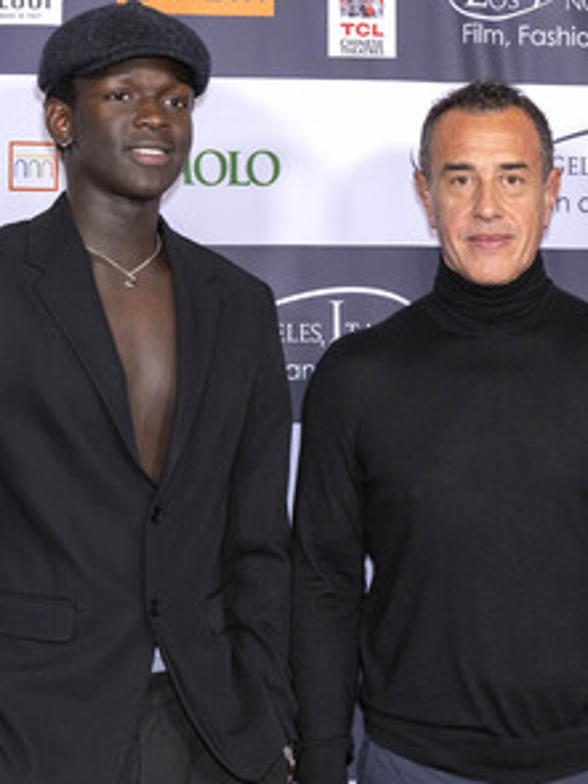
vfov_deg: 28.2
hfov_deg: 21.1
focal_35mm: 69
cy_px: 396
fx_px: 1564
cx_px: 454
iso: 800
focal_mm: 47
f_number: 5.6
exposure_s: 1/200
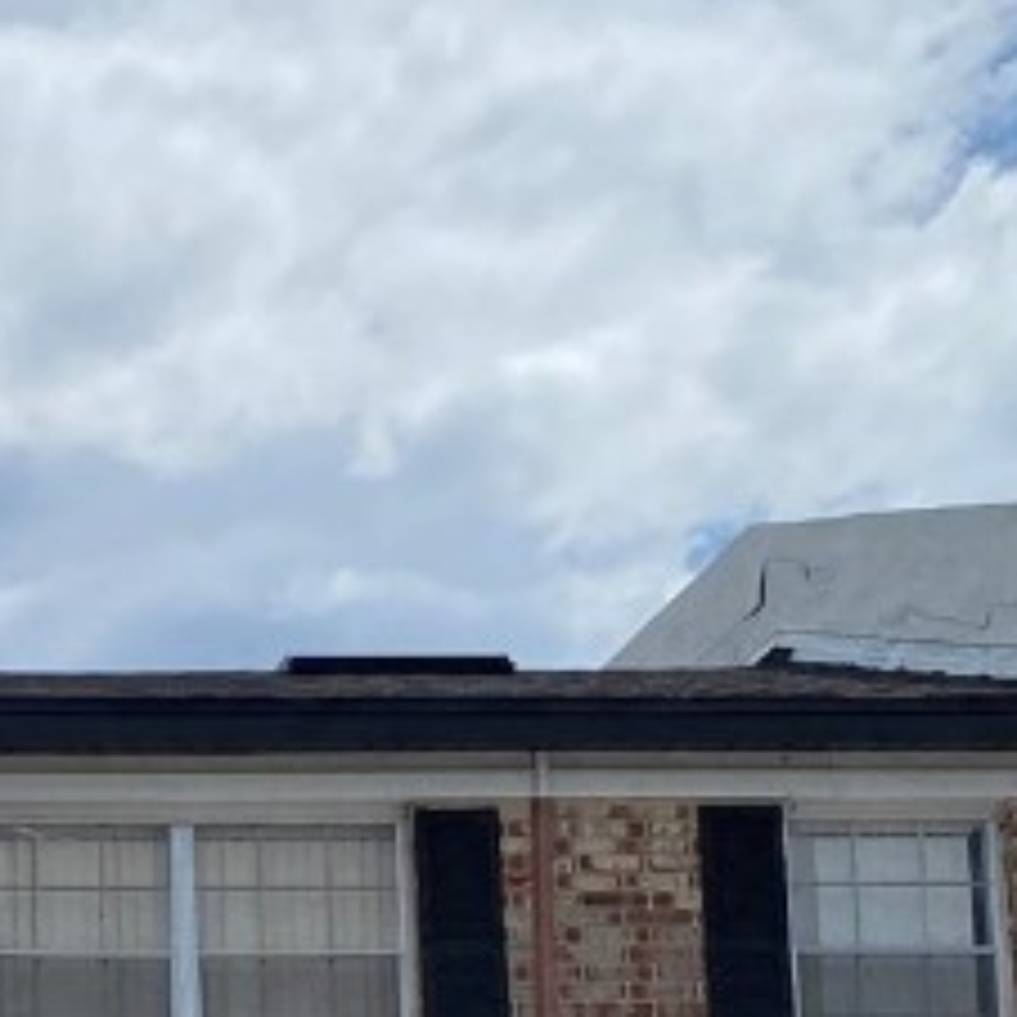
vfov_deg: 16.2
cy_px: 1138
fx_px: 3457
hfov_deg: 15.7
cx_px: -382
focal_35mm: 104
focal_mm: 4.25
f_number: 1.8
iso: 32
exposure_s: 1/7194
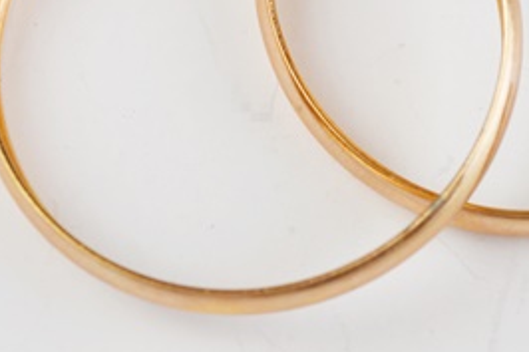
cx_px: 350
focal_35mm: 149
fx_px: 2188
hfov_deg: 13.8
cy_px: 28
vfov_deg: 9.2
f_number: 7.1
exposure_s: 1/200
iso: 200
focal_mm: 44
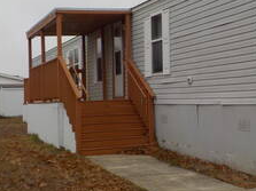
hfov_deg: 27.2
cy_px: 78
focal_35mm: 69
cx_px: 232
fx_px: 510
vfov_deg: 21.3
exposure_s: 1/250
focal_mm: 4.1
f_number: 3.3
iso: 125
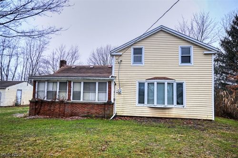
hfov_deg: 73.8
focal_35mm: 24
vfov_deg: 53.1
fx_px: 159
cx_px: 119
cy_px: 79
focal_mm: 16
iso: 100
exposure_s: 1/160
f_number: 3.5
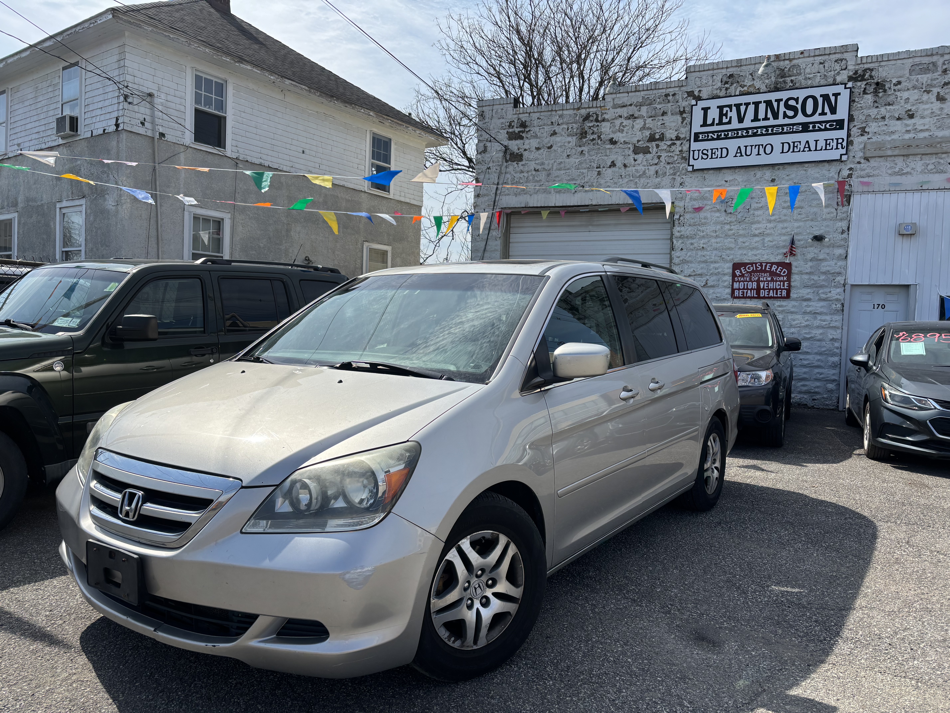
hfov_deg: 67.3
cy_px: 356
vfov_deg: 53.1
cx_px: 475
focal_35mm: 26
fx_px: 714
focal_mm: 5.96
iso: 50
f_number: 1.6
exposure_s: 1/3650
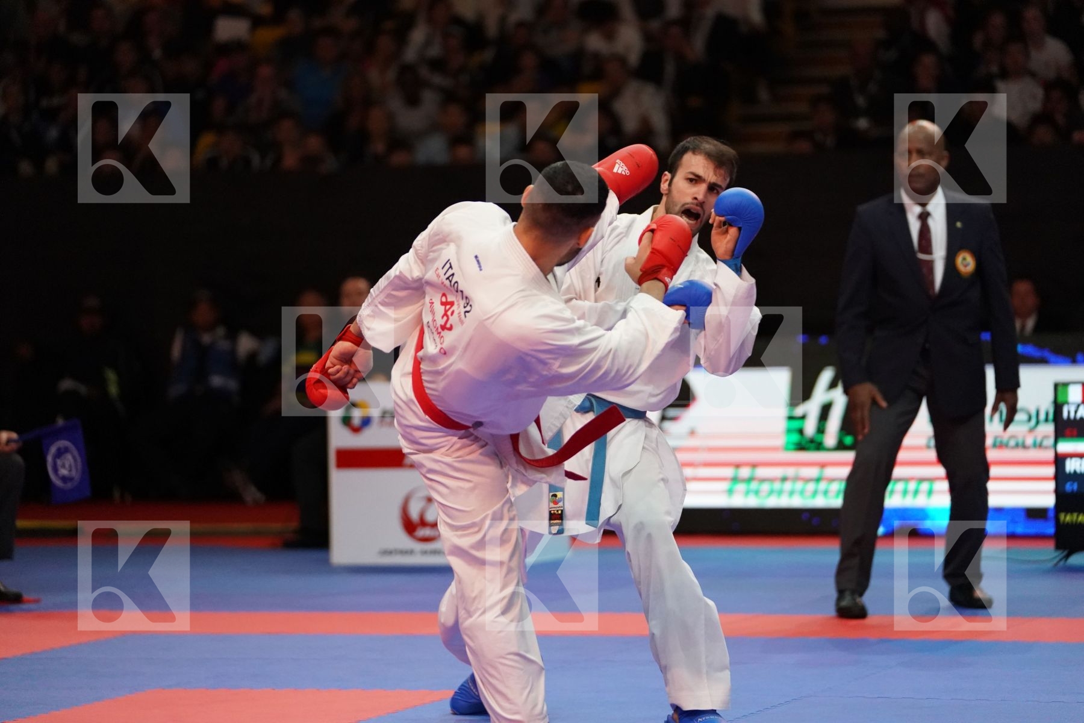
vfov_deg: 10.2
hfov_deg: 15.3
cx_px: 542
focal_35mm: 134
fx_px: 4035
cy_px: 362
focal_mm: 134
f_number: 2.8
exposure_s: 1/1000
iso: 6400
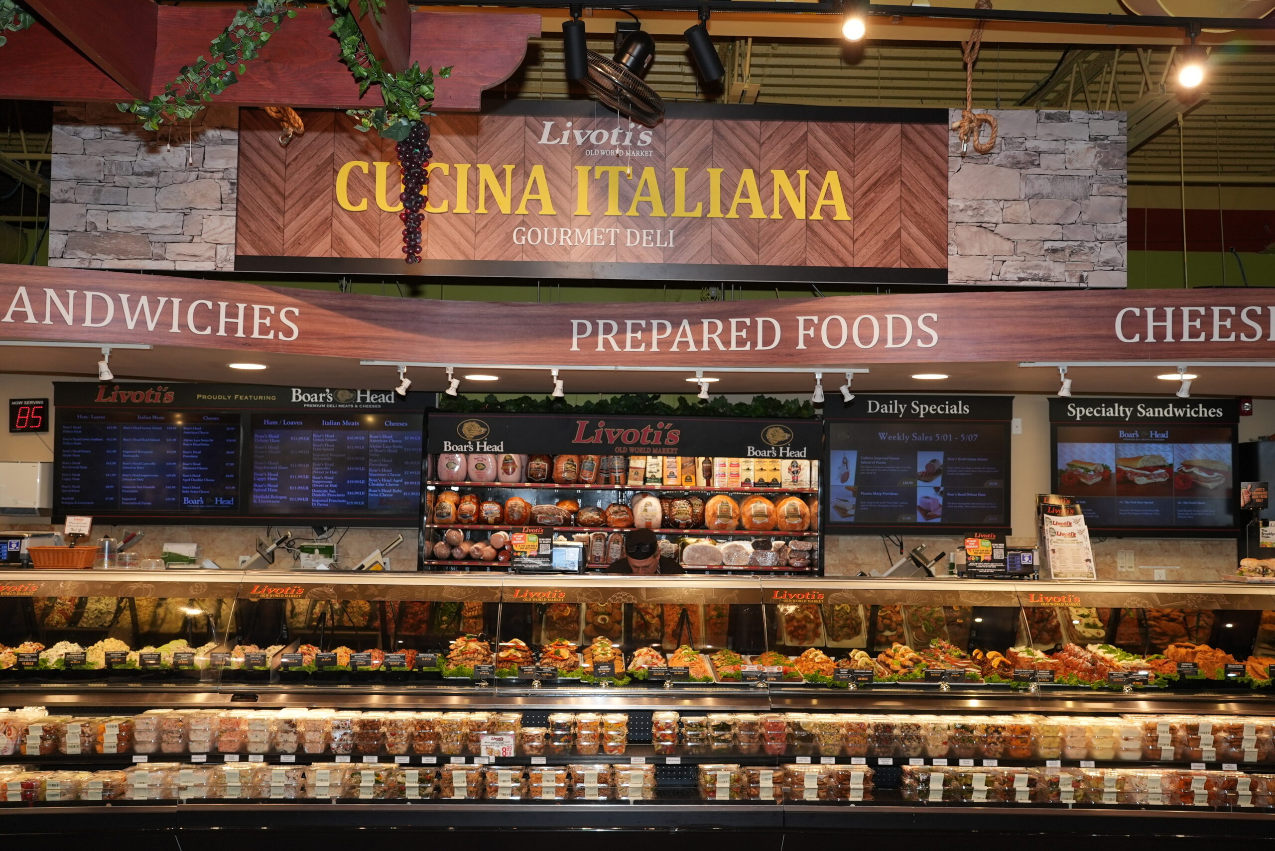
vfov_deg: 37.9
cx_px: 638
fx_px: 1240
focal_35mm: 35
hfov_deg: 54.4
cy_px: 426
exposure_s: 1/160
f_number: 6.3
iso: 500
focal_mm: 35
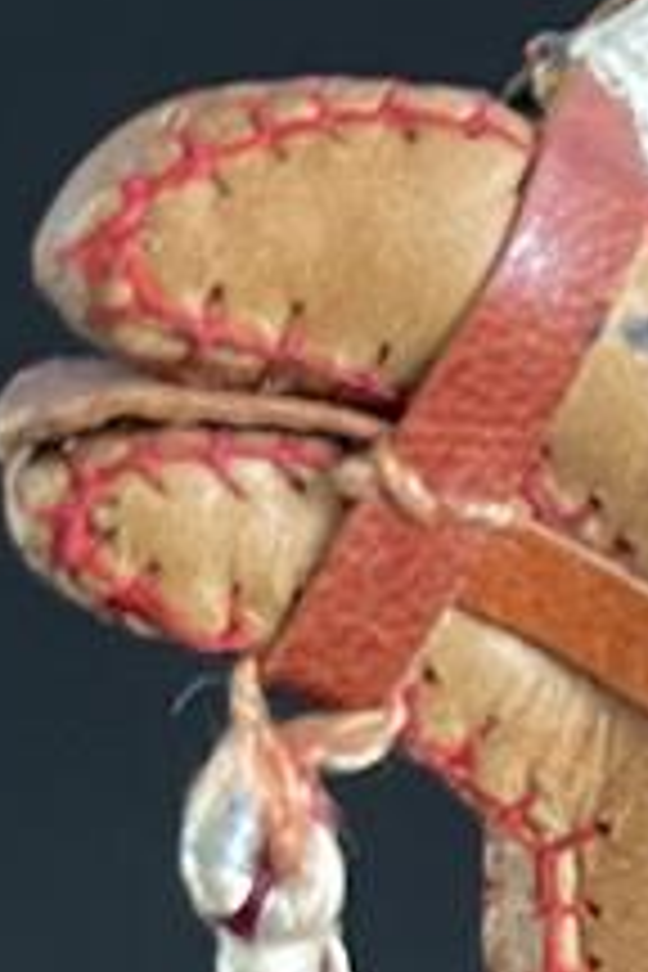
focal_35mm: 123
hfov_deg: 10.1
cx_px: 1386
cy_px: 1008
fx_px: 3321
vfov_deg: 16.3
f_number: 1.6
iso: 640
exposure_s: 1/30
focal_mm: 5.1
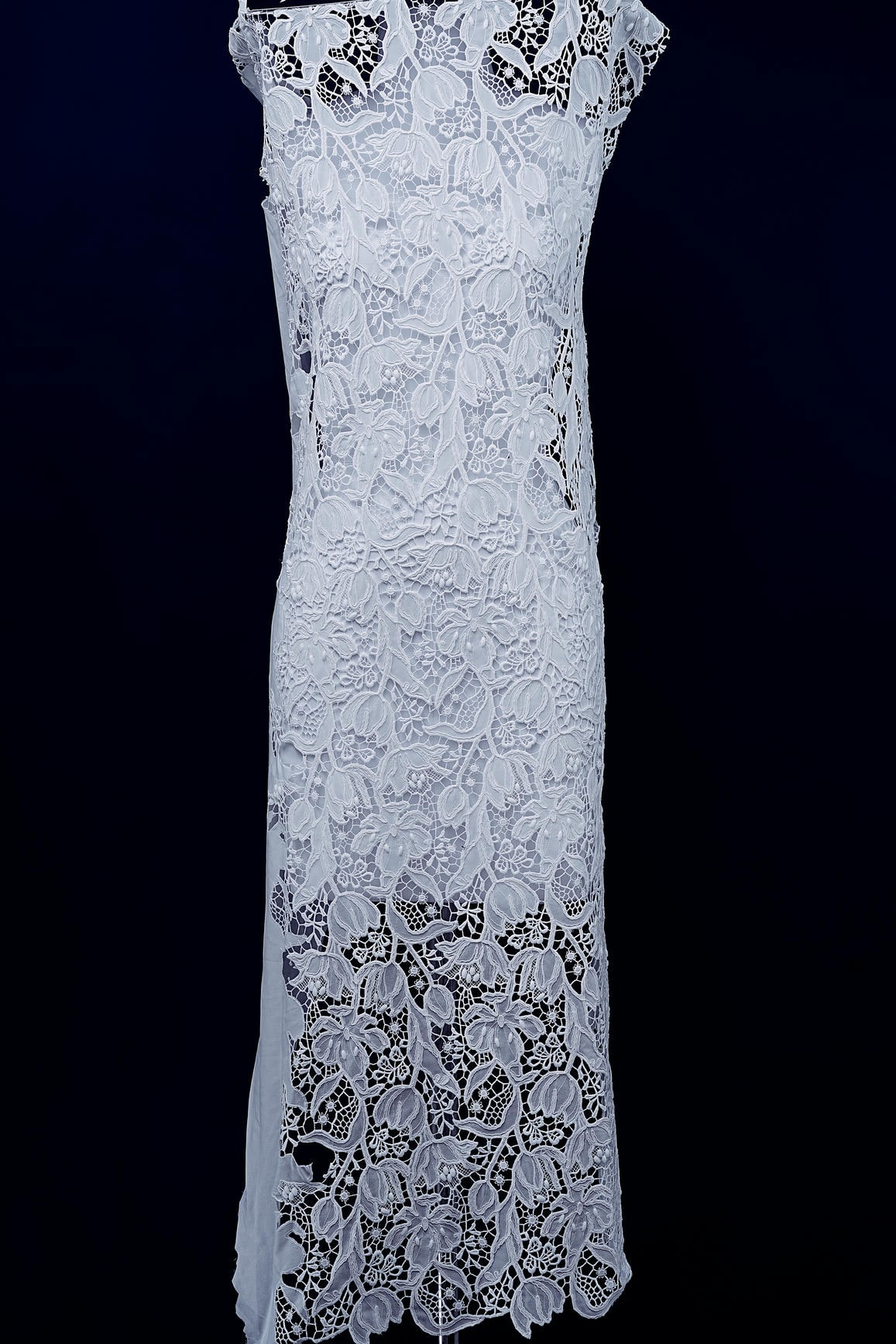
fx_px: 1904
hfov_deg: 26.5
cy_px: 672
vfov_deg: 38.9
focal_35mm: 51
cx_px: 448
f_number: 11
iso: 100
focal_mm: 51
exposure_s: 1/125
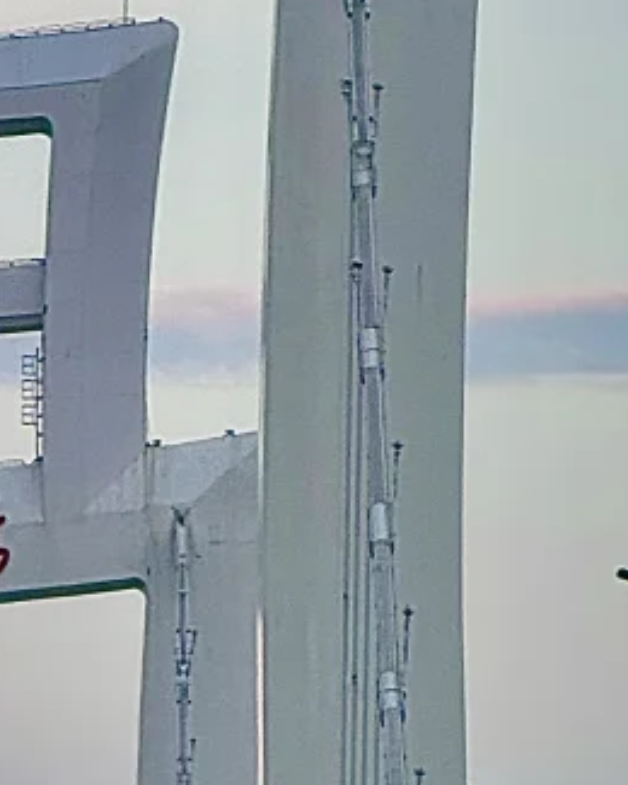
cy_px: 295
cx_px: -333
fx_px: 12058
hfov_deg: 3.0
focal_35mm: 519
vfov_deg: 3.7
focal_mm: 15.66
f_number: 2.8
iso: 50
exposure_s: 1/128
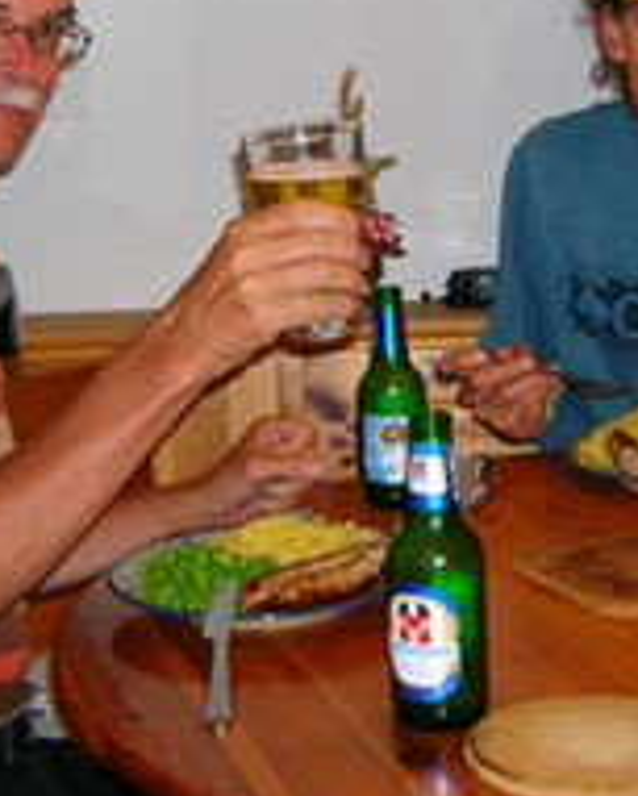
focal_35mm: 78
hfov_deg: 19.7
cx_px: 317
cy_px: 240
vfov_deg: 24.3
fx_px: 1840
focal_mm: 5.7
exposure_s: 1/60.1
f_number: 2.9
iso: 50
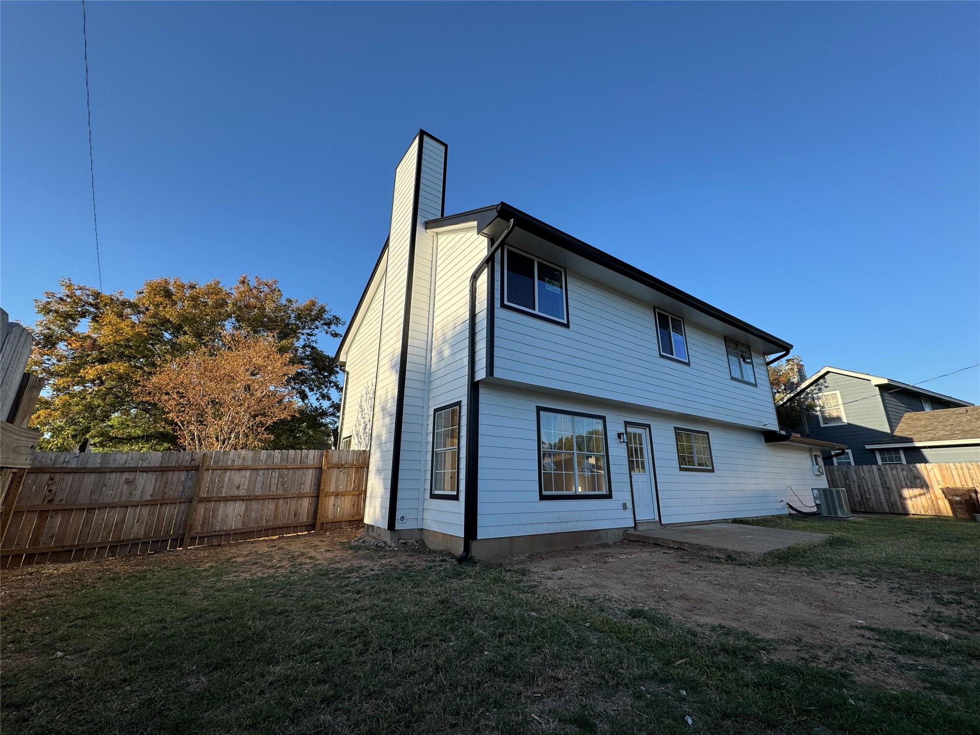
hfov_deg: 102.1
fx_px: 396
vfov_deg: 85.7
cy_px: 368
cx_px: 490
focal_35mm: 14
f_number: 2.2
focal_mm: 2.22
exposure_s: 1/1048
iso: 40
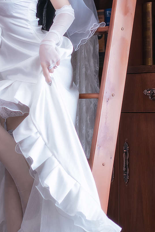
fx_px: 716
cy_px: 101
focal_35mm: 111
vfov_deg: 18.4
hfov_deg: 12.3
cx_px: 31
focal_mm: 50
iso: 320
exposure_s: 1/60
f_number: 1.4
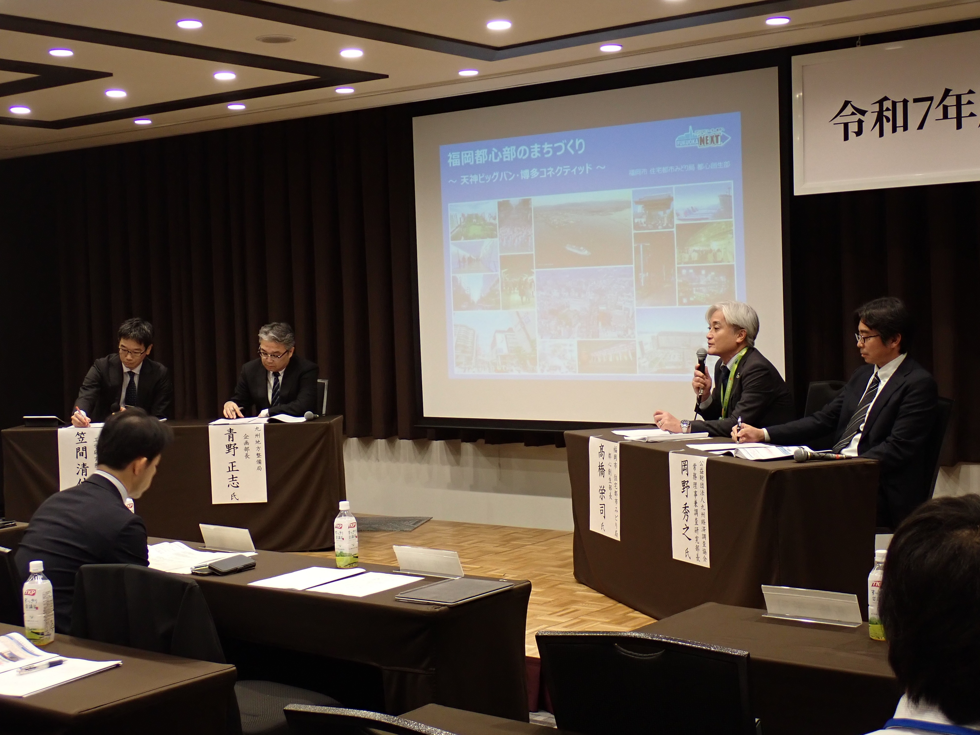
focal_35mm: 50
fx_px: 1416
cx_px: 490
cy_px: 368
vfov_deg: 29.1
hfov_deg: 38.2
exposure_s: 1/50
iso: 250
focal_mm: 9.01
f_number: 3.2
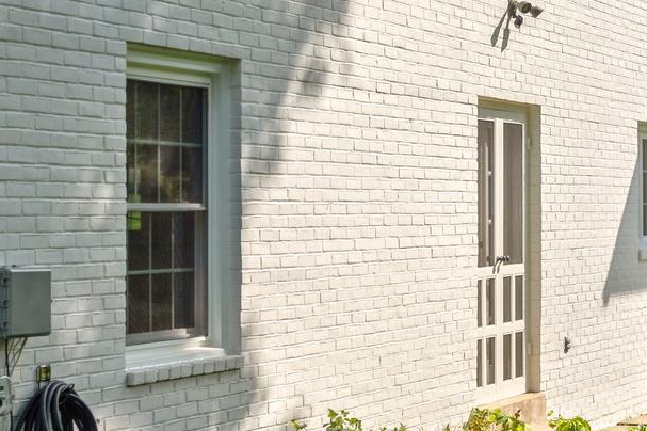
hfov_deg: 18.0
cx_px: 714
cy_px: 28
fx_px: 1970
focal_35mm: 110
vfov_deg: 12.4
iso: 200
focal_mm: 32.5
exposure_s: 1/400
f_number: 9
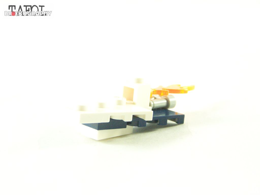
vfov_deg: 14.1
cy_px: 98
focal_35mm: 105
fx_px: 789
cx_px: 130
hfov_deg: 18.7
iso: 400
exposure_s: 1/60
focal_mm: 17.5
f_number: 3.2
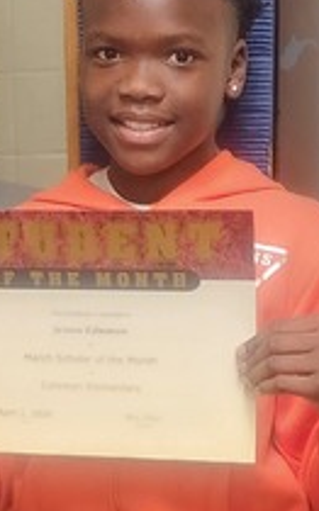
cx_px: 22
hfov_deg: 10.9
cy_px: 397
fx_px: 1658
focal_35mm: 119
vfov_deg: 17.4
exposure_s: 1/120
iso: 640
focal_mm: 5.4
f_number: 1.8
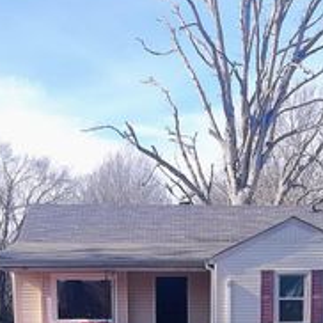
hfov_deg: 21.4
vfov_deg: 19.3
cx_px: 188
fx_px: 855
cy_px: 452
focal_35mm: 81
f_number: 1.7
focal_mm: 4.71
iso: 100
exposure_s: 1/658
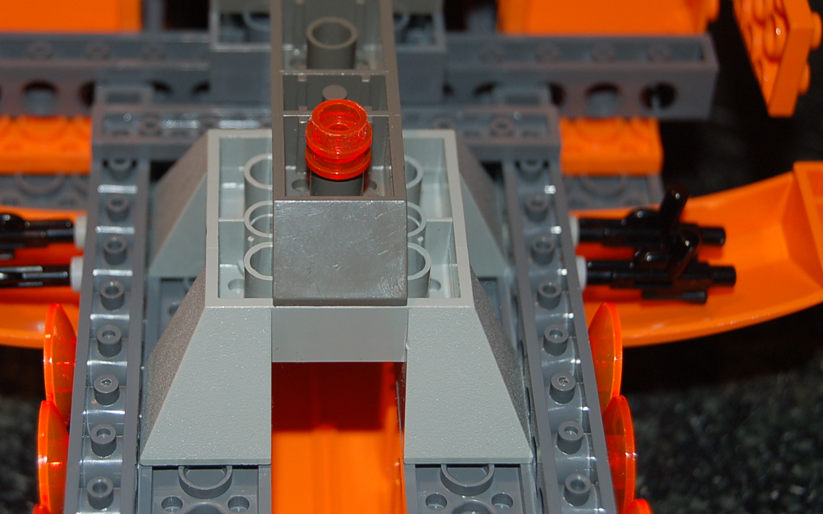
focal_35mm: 99
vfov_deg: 13.2
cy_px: 190
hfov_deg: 21.0
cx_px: 341
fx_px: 2220
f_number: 5.6
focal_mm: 52
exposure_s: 1/60
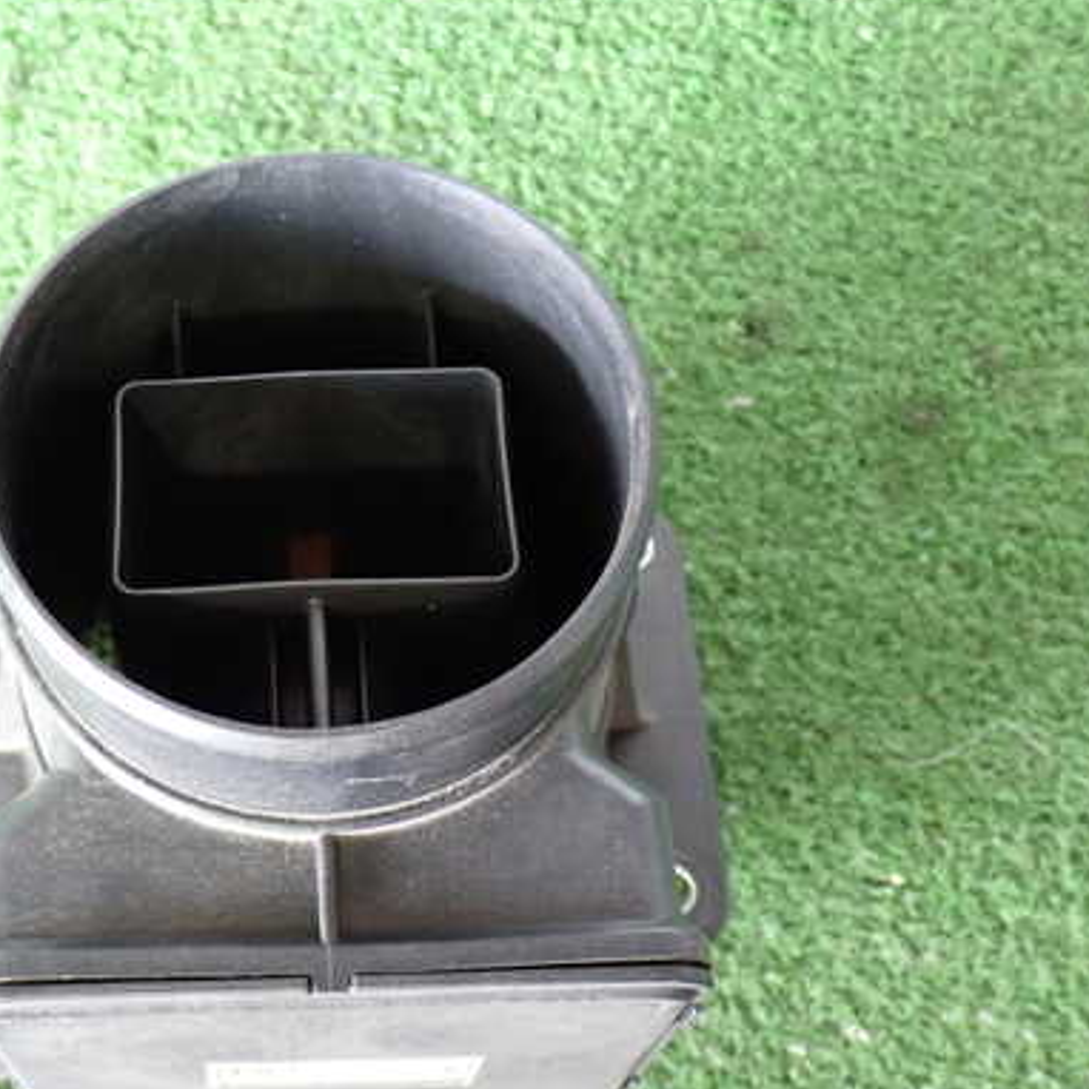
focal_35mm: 50
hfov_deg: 33.2
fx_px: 1780
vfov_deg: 34.0
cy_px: 621
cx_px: 251
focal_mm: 6.37
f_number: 2.5
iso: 640
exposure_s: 1/40
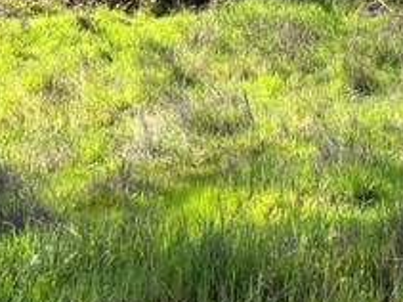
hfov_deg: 22.8
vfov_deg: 17.9
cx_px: 481
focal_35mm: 79
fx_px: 919
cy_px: -38
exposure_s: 1/808
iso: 50
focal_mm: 5.7
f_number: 1.5
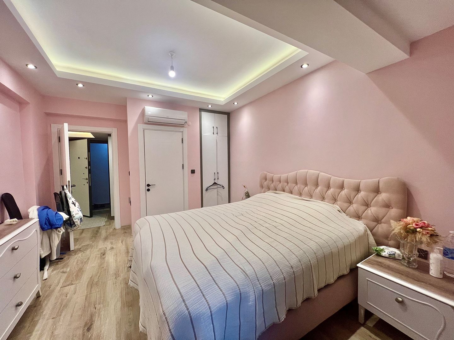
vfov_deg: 89.9
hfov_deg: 106.2
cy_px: 170
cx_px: 227
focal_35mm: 13
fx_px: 170
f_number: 1.8
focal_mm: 1.57
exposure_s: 1/100
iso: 80
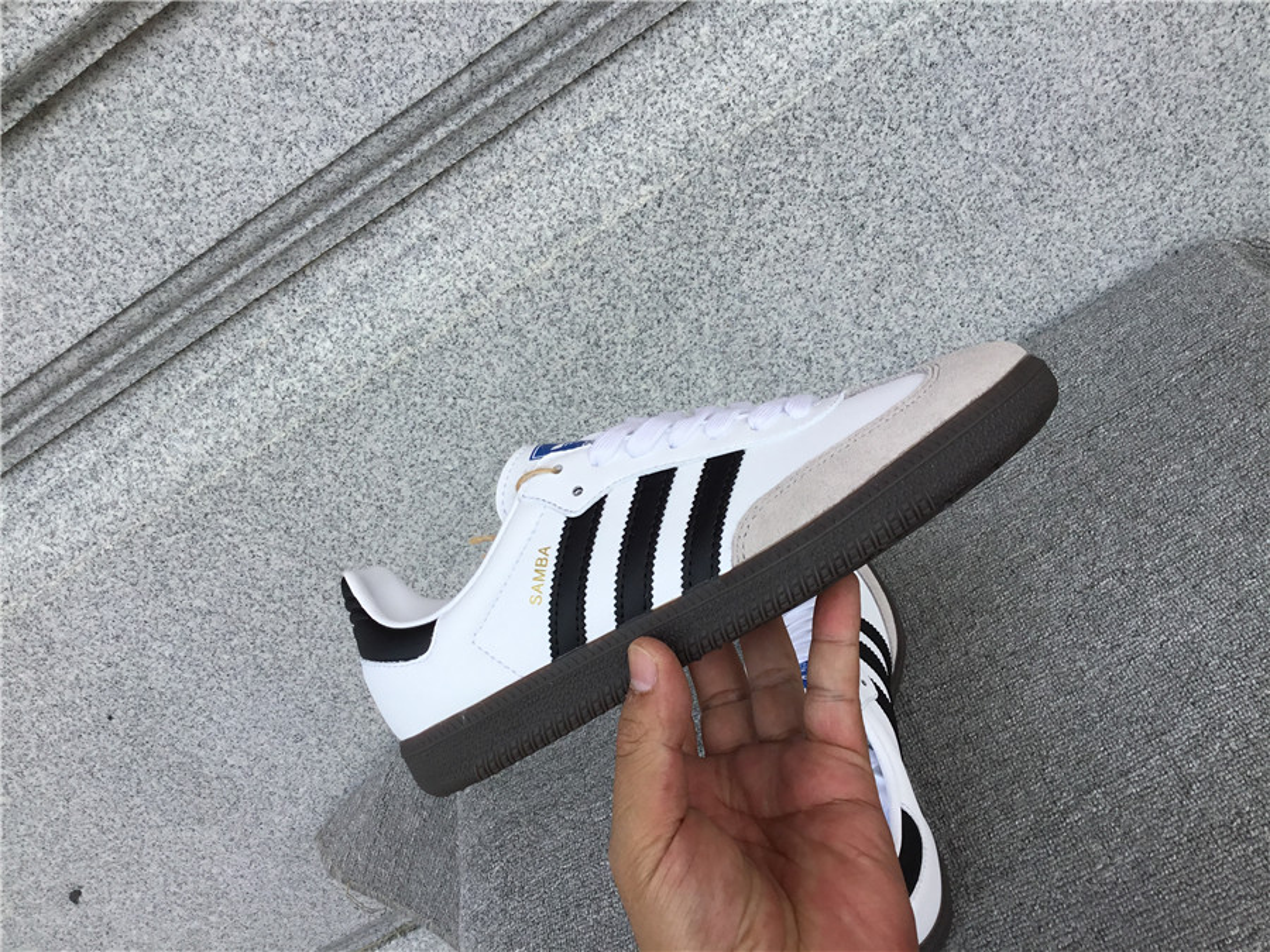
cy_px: 476
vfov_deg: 45.4
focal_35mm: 31
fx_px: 1137
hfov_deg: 58.4
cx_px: 635
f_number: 2.4
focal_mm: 3.3
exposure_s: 1/433
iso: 25
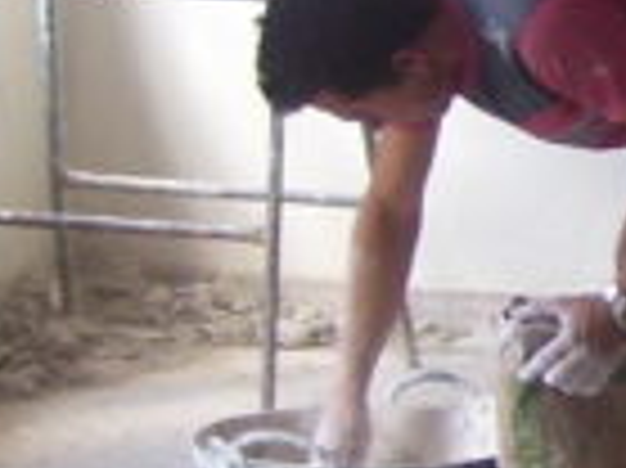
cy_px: 158
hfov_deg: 7.6
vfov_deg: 5.8
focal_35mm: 255
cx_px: 1004
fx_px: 4607
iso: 80
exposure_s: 1/90
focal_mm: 6
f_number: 2.7
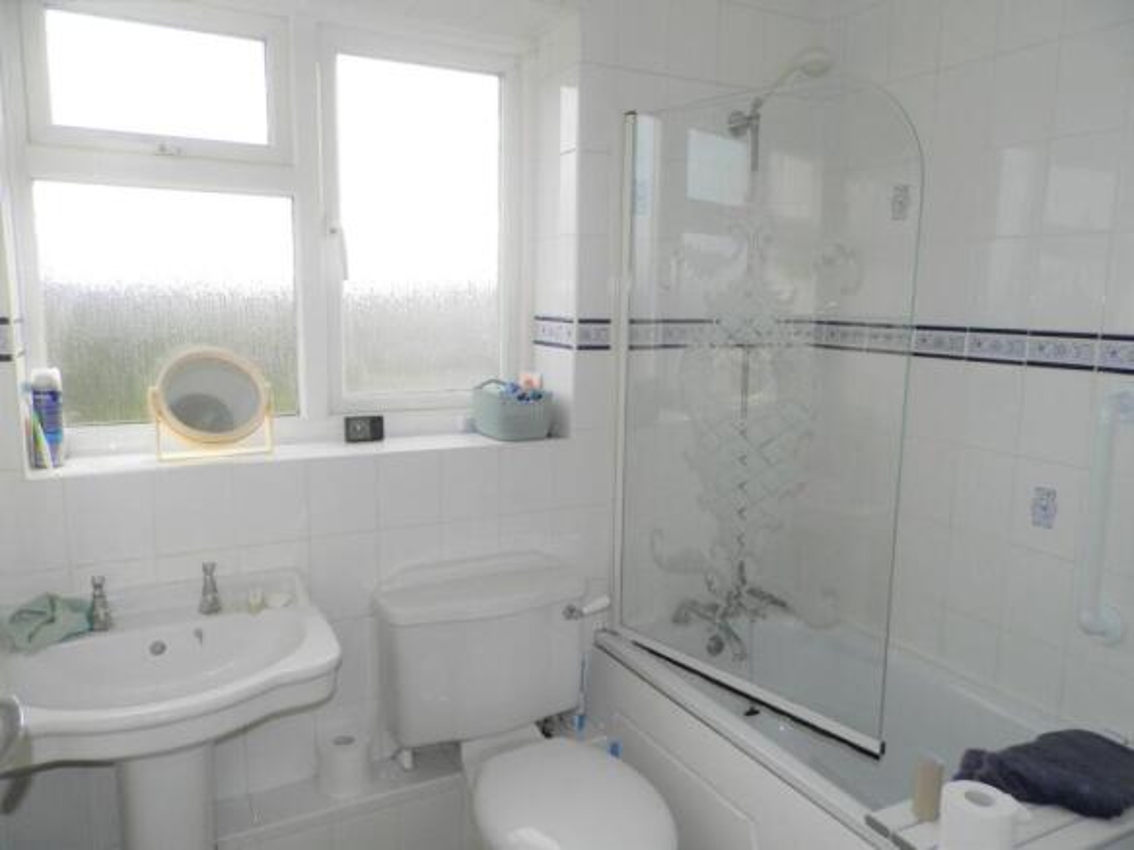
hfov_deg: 69.4
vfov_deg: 54.9
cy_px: 425
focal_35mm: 25
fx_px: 819
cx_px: 567
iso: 80
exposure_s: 1/80
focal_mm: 4.5
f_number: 3.1
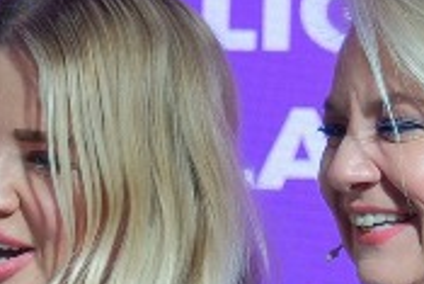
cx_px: 228
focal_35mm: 292
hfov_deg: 7.0
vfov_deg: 4.6
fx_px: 3442
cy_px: 619
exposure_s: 1/160
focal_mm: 33.2
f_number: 2.8
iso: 800
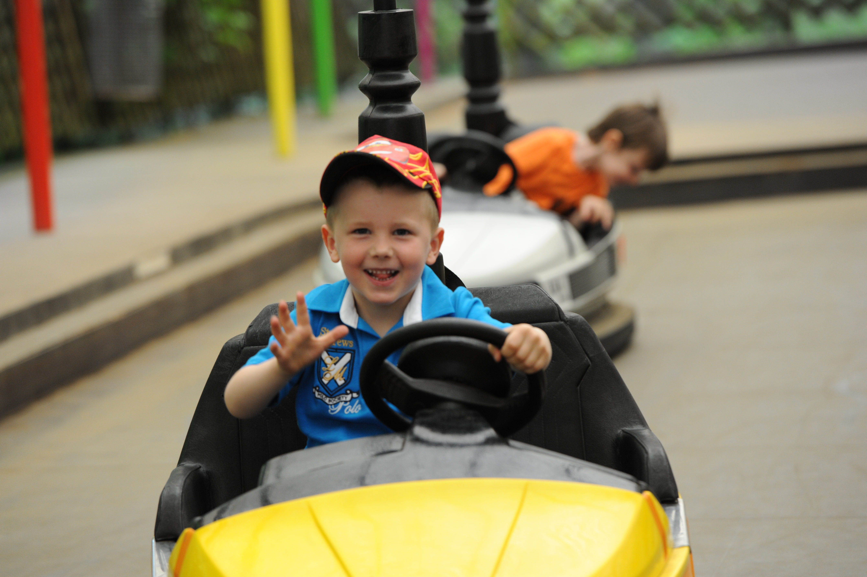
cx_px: 434
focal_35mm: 180
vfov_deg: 7.6
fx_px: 4332
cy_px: 288
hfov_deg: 11.4
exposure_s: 1/320
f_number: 4.5
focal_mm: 180
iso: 1000
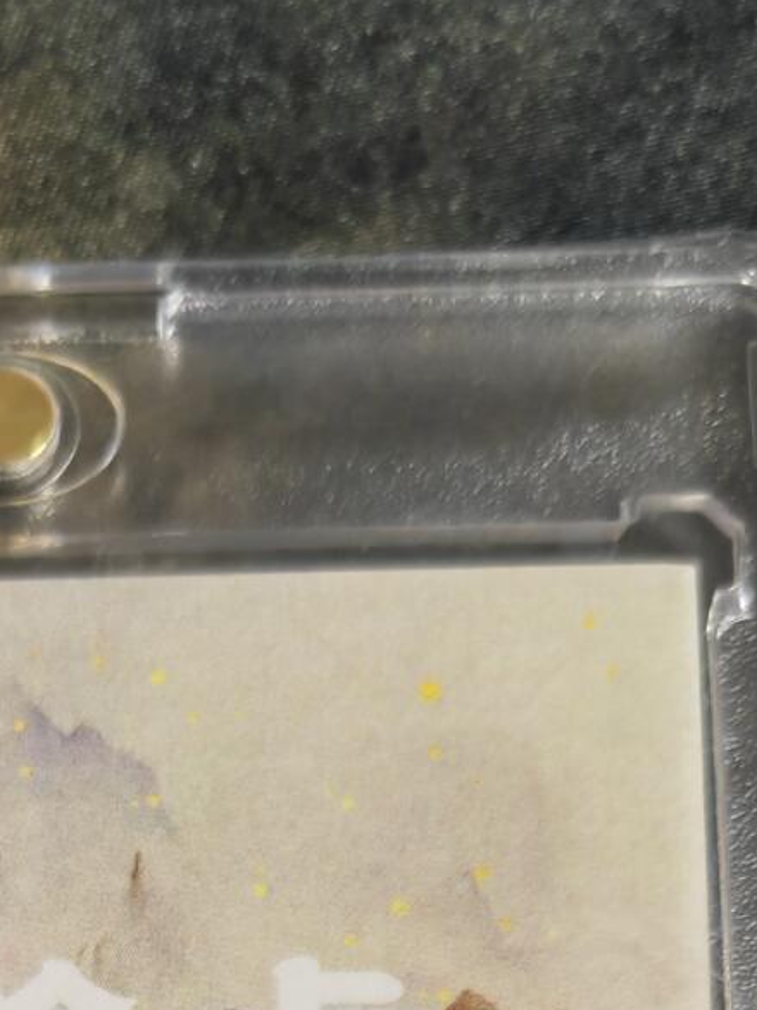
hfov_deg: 17.4
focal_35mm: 83
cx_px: 19
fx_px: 2422
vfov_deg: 20.4
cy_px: 1491
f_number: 1.8
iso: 200
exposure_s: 1/100
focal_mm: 5.53
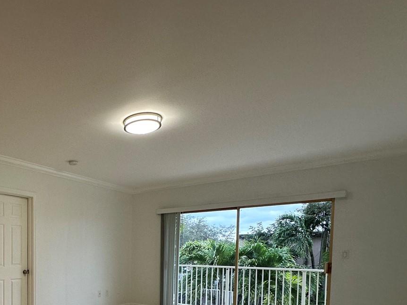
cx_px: 57
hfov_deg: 59.4
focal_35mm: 26
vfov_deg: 48.4
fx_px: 306
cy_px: 265
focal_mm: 2.22
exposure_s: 1/120
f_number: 2.2
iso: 125
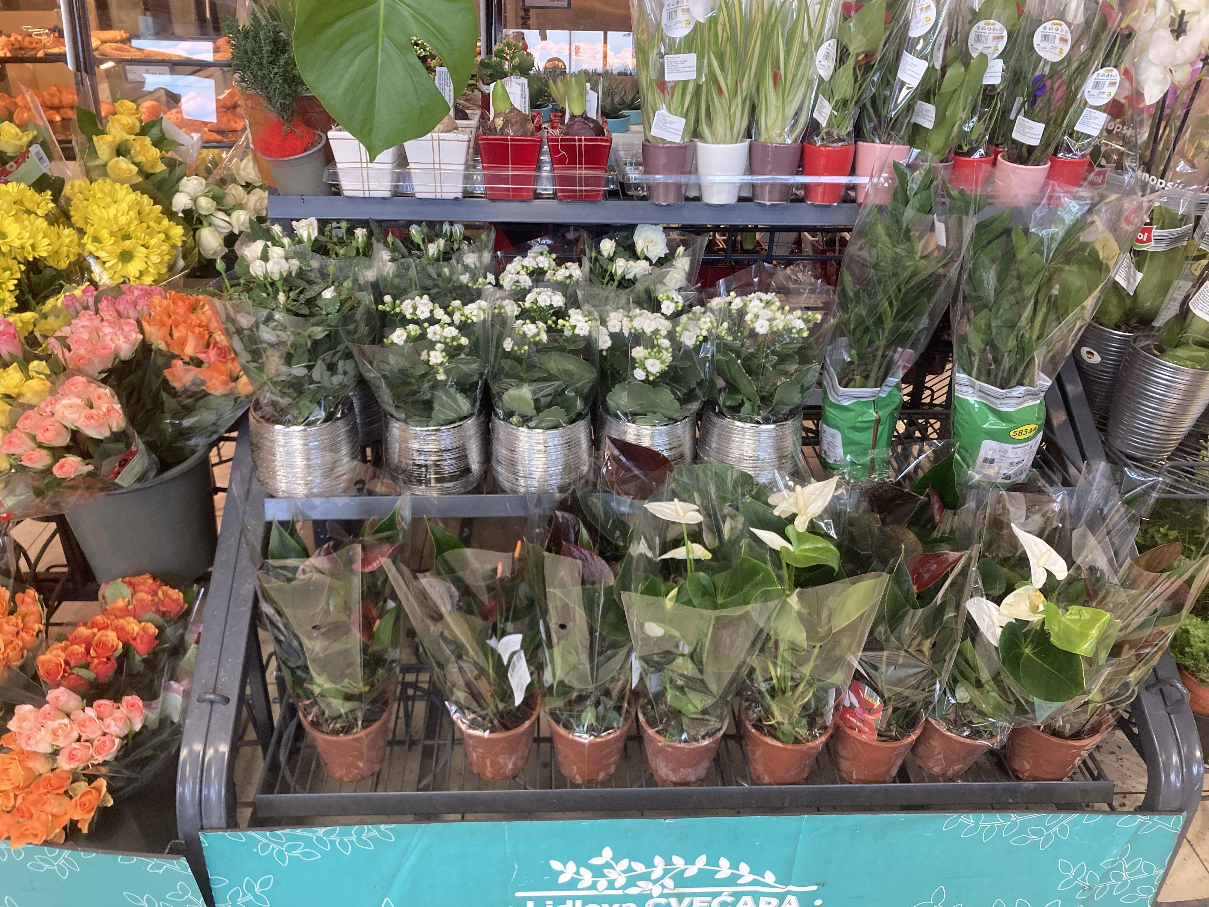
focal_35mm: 28
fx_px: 978
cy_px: 454
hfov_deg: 63.4
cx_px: 604
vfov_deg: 49.7
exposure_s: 1/100
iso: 200
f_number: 1.8
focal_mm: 3.99
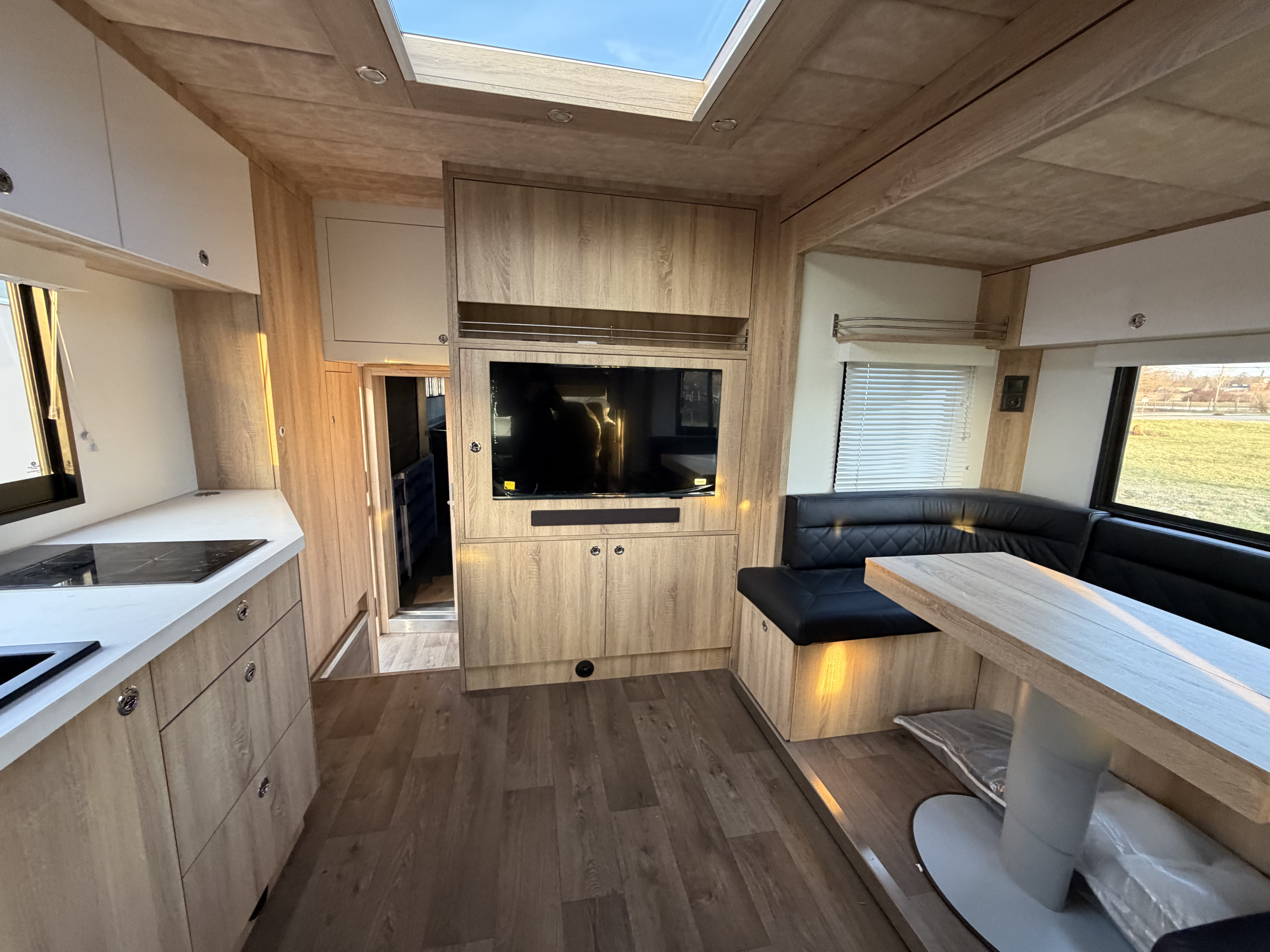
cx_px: 635
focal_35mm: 14
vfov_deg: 85.7
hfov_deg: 102.1
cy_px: 476
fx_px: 514
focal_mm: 2.22
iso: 400
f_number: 2.2
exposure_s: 1/60
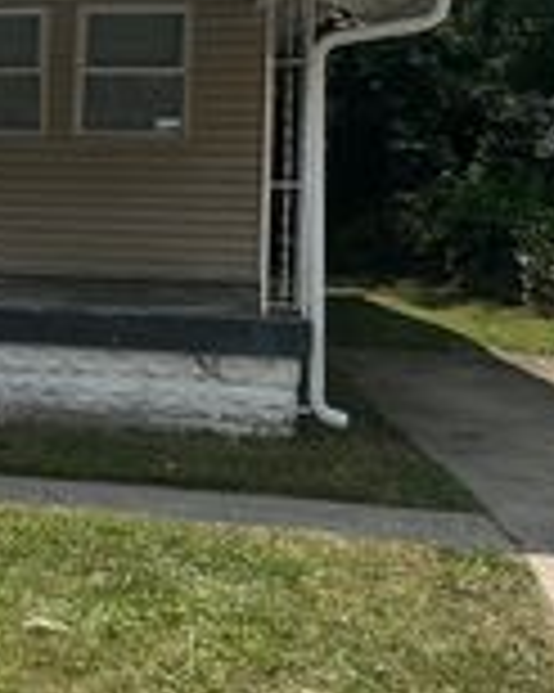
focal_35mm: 55
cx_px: -203
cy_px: 223
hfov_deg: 23.7
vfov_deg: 33.8
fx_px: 1128
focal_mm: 1.57
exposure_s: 1/1096
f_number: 1.8
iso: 32
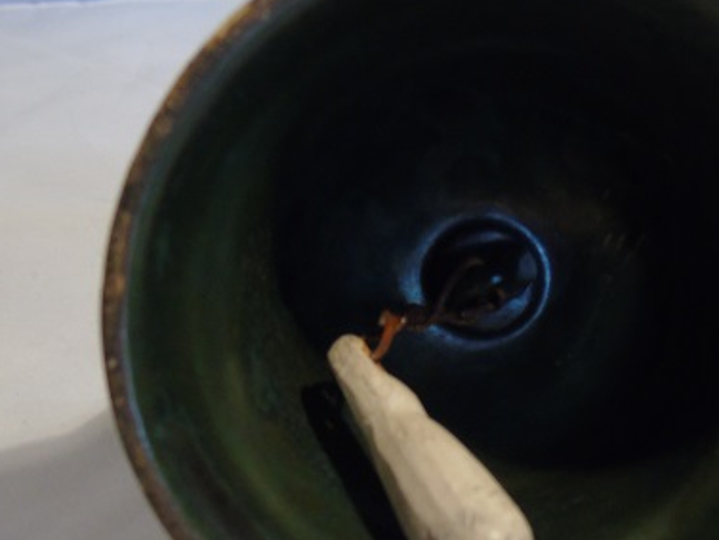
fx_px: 1621
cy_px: 399
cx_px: 507
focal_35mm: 78
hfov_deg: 24.8
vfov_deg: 18.8
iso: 320
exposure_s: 1/30
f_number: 4.1
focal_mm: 8.2
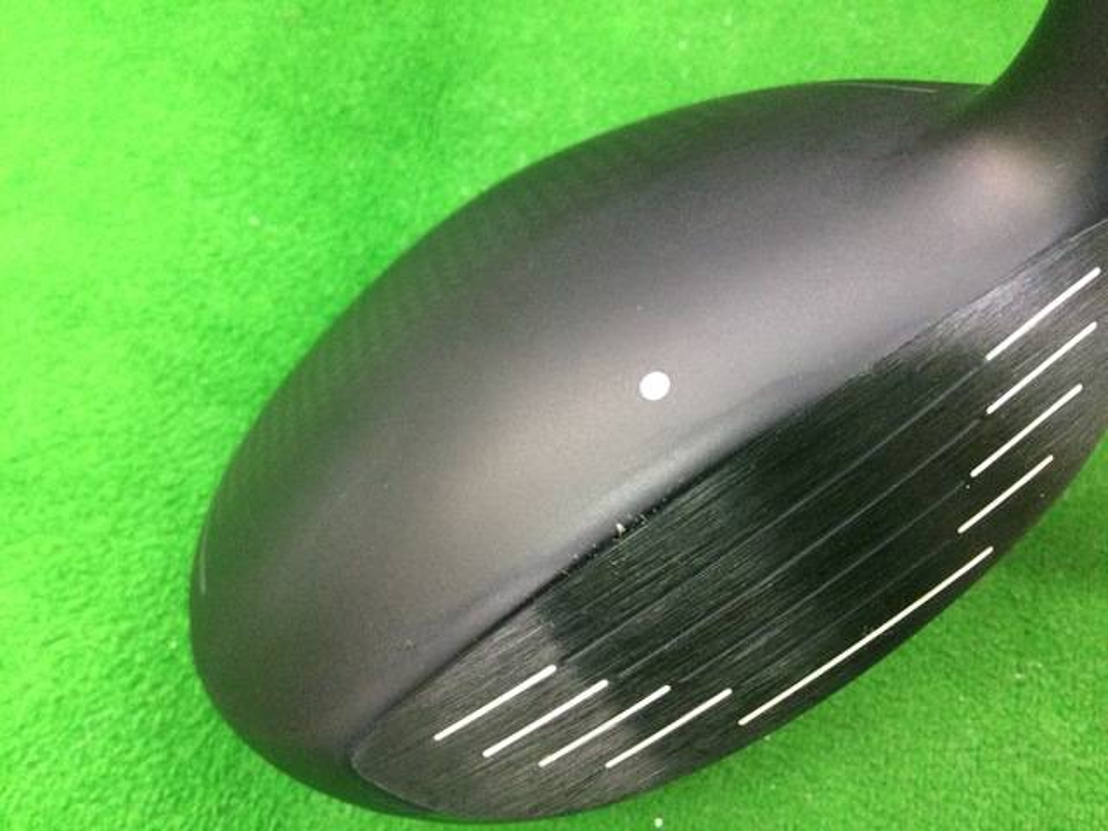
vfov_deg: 45.4
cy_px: 416
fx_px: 992
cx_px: 554
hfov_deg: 58.4
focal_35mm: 31
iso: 200
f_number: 2.4
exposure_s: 1/17
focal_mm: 3.3
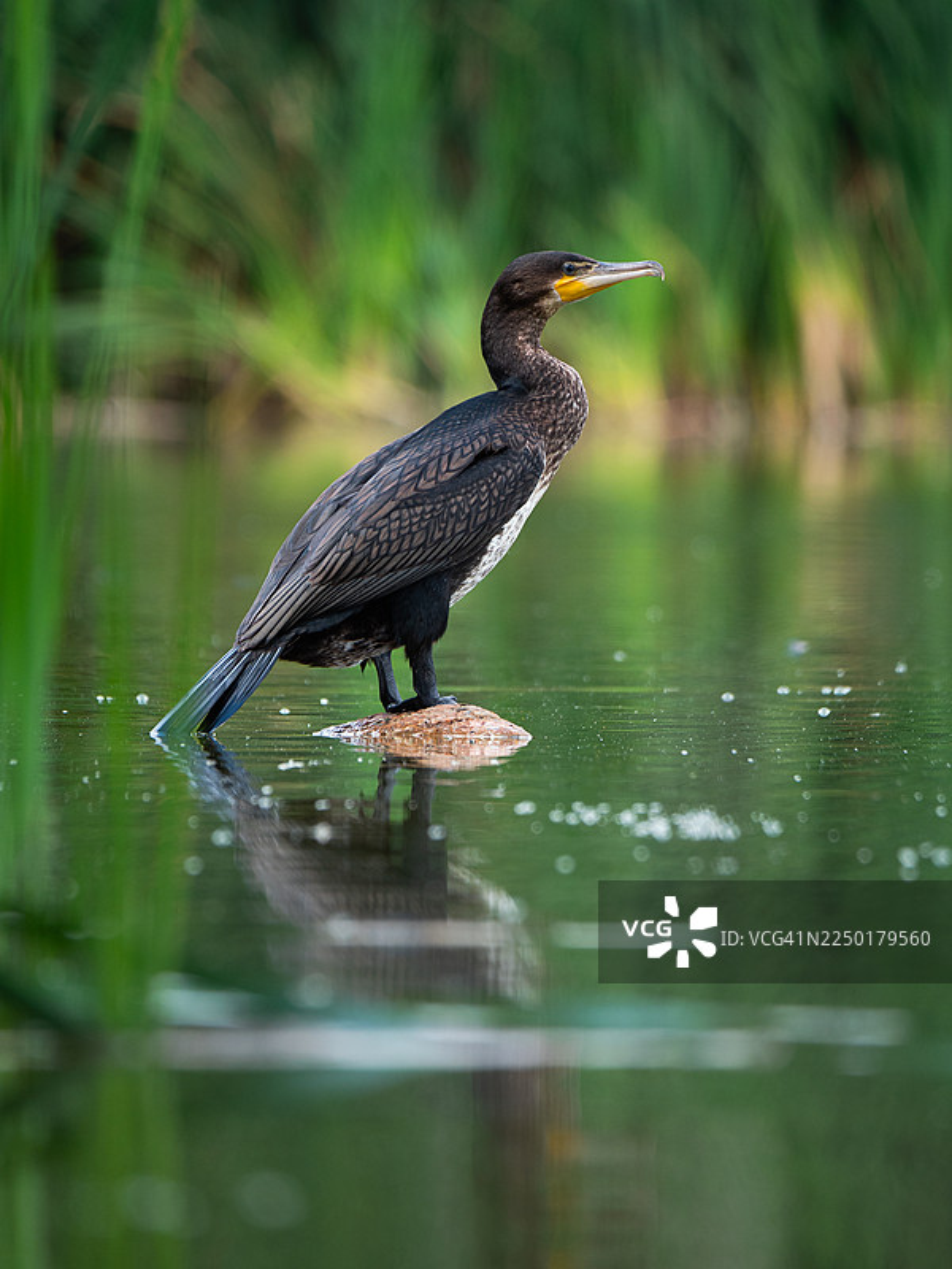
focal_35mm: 801
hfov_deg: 1.9
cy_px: 634
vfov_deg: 2.5
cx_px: 476
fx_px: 29372
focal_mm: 400
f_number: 6.3
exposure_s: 1/125
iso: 200
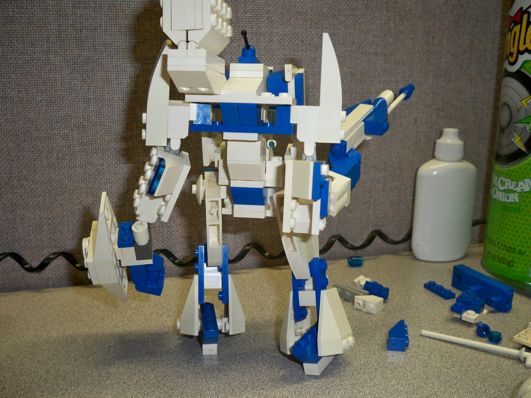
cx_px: 266
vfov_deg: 40.7
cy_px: 199
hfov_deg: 52.6
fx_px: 537
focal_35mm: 35
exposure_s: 1/30
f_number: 3.1
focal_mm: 6.3
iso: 200
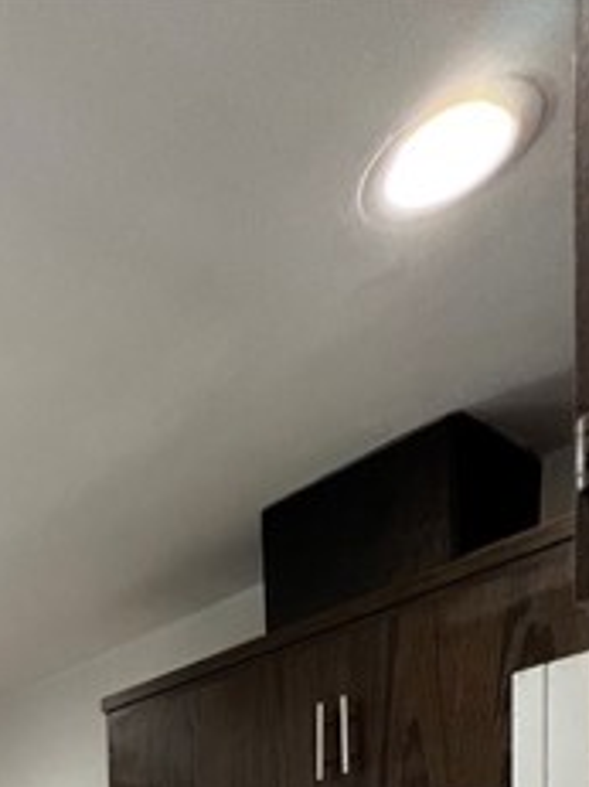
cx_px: -208
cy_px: 1080
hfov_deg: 30.0
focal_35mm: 36
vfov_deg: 33.2
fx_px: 817
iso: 160
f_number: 1.8
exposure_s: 1/120
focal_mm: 1.57
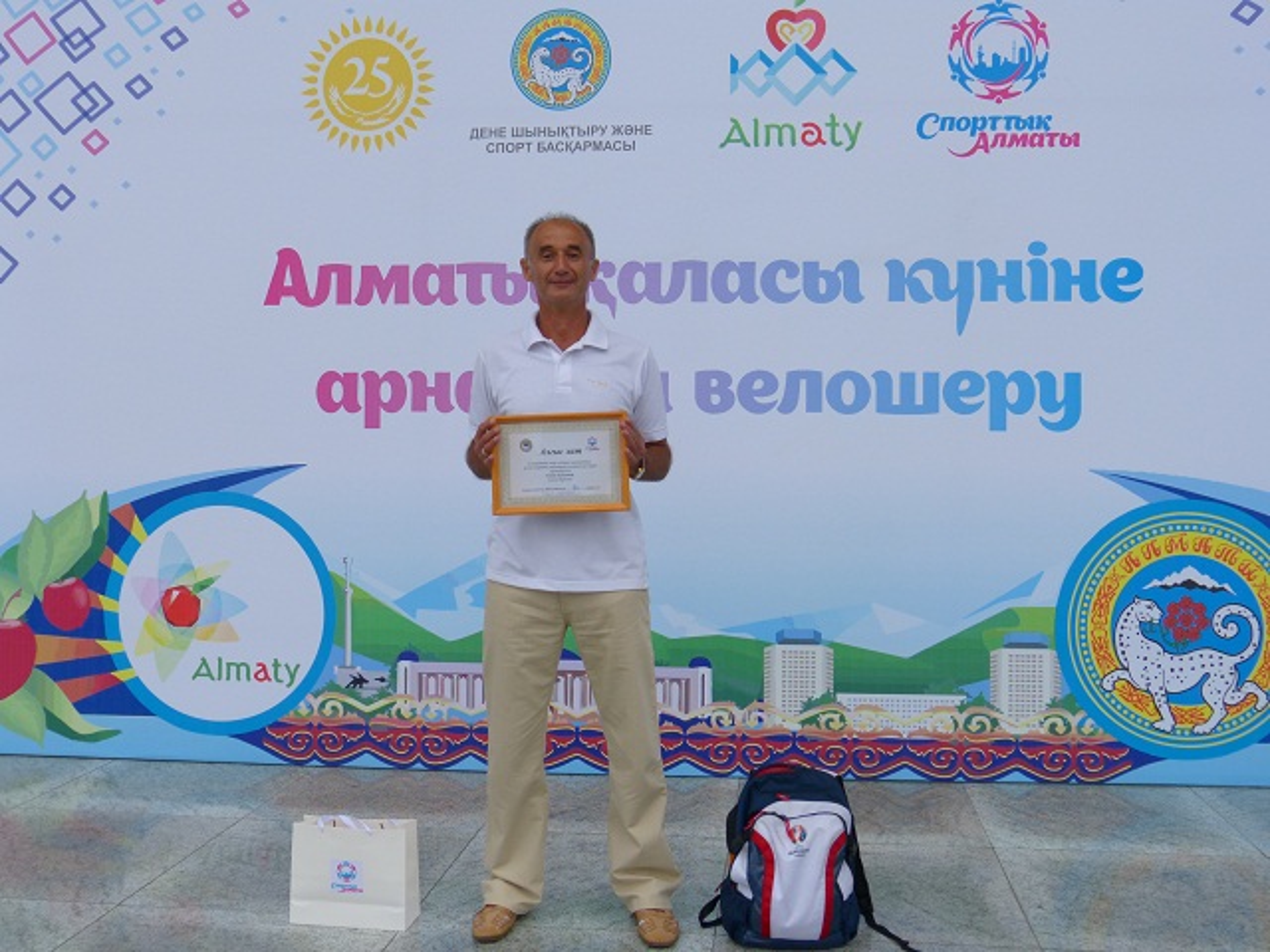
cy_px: 476
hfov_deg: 52.6
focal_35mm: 35
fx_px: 1284
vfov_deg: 40.7
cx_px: 635
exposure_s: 1/640
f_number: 4
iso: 100
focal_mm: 6.2
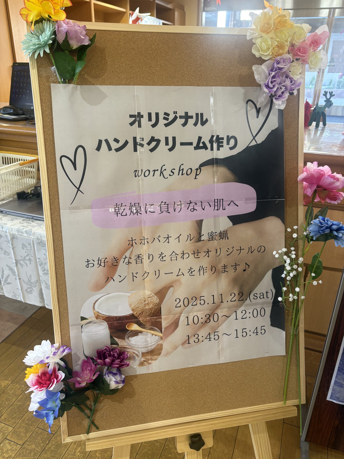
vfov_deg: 67.3
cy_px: 230
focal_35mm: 26
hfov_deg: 53.1
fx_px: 345
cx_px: 172
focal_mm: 5.96
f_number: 1.6
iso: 125
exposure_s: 1/60
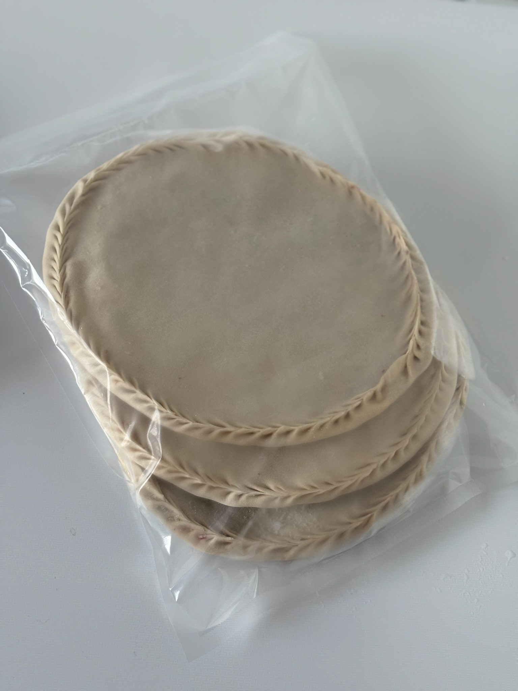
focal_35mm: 52
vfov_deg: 36.8
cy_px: 346
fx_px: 1038
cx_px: 259
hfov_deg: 28.0
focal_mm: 5.96
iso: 50
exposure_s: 1/69
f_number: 1.6
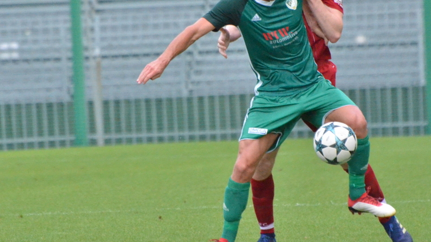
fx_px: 8146
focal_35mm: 713
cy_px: 91
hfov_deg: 3.0
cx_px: 243
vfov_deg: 1.7
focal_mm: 300
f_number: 6.3
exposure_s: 1/4000
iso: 6400
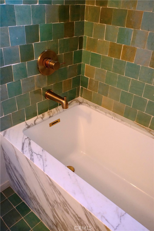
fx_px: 192
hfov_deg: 43.6
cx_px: 77
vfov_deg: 61.9
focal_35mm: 30
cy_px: 116
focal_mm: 19.7
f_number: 4
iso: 6400
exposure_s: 1/90
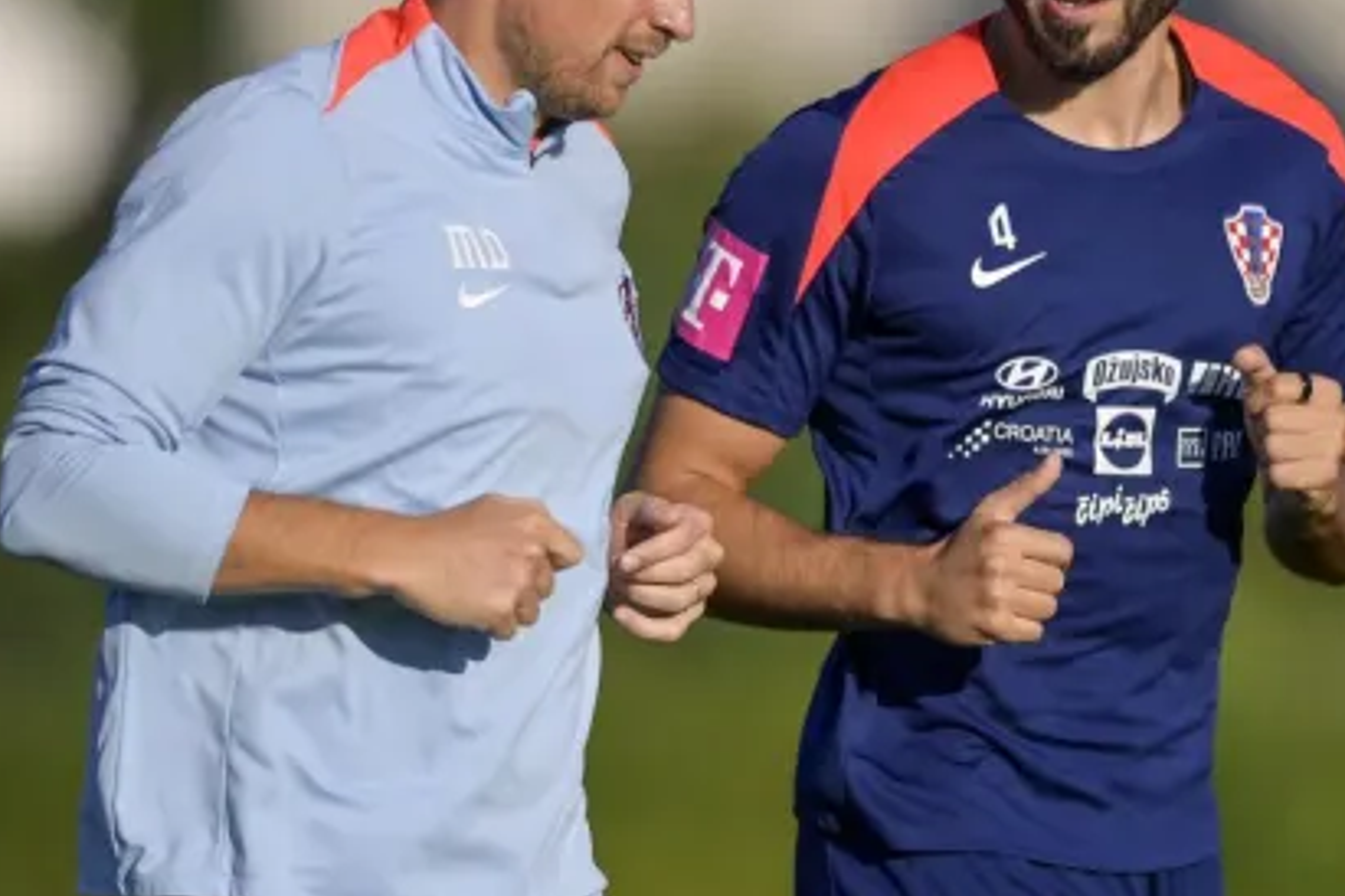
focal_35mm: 739
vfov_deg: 1.9
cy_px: 508
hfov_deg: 2.8
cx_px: 969
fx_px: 27608
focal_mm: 400
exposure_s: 1/4000
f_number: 2.8
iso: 100
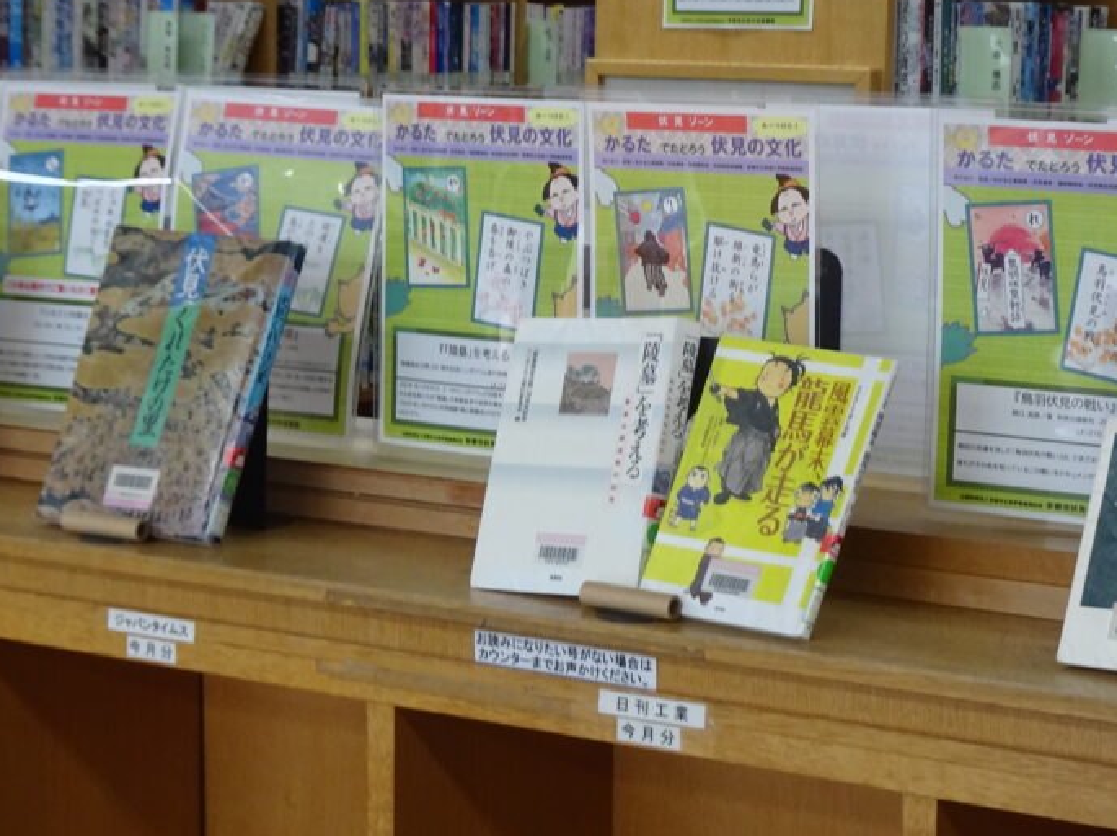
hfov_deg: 22.7
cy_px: 396
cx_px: 690
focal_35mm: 86
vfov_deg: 17.2
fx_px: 2774
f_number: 4.5
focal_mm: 7.87
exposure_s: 1/50
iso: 125
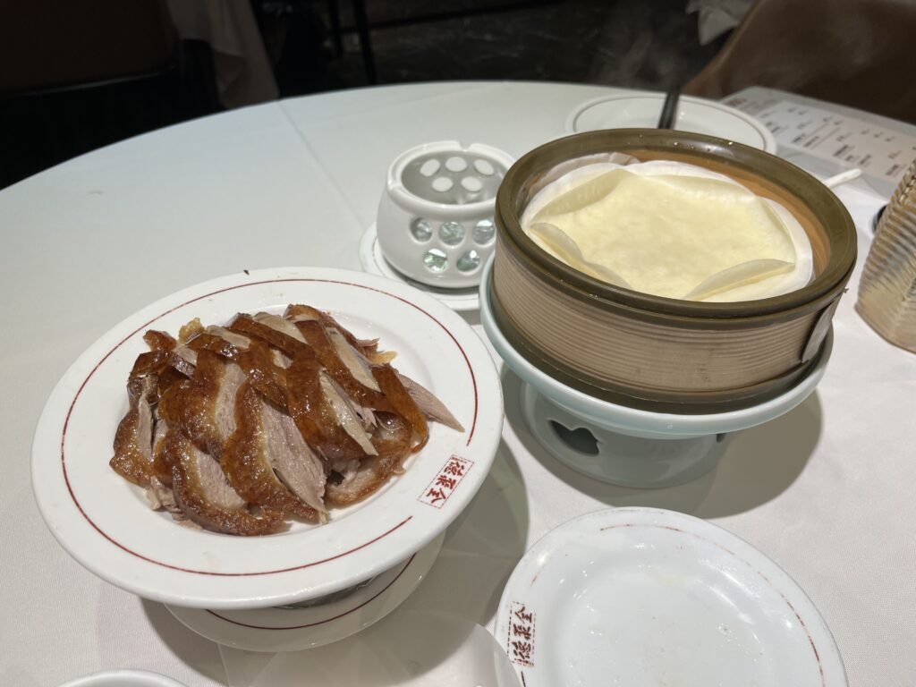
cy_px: 344
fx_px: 688
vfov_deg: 53.1
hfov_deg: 67.3
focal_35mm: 26
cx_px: 458
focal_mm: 5.1
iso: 50
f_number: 1.6
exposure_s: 1/100
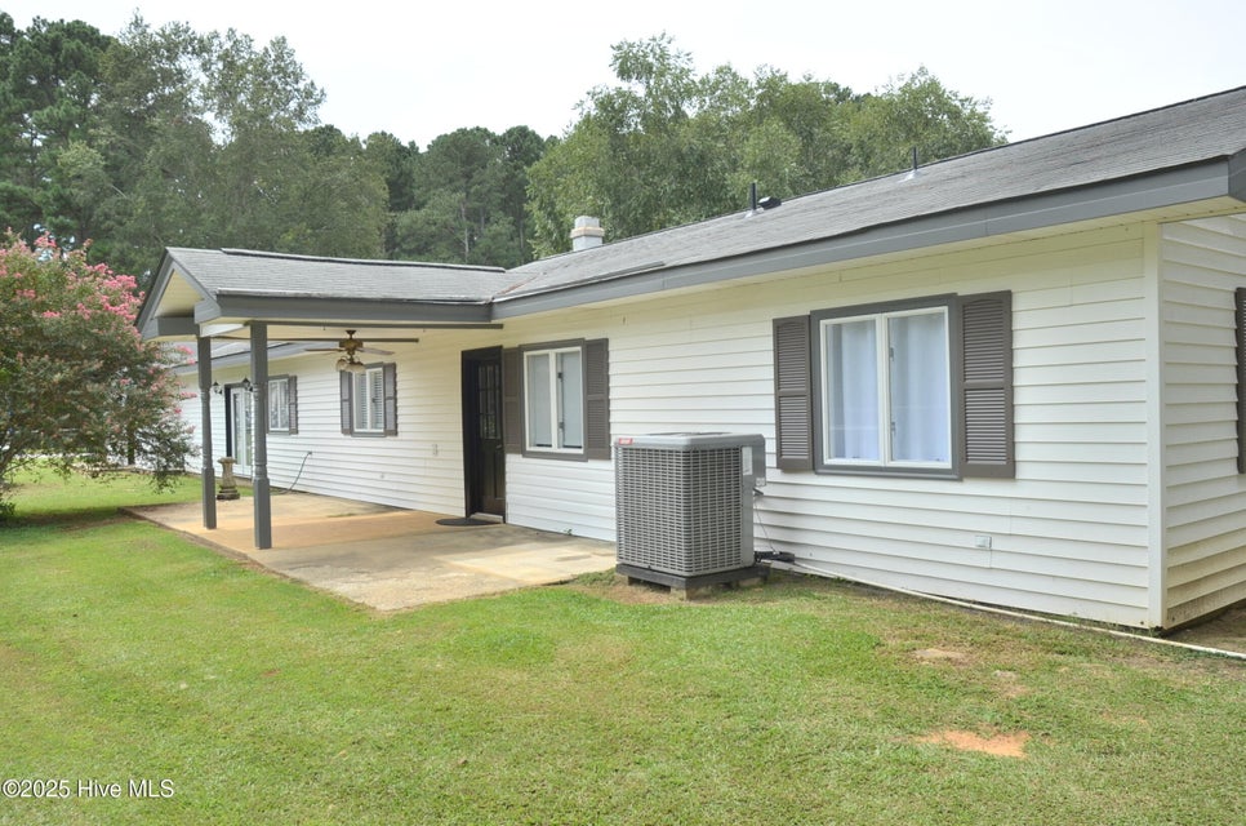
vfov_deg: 47.7
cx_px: 623
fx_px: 933
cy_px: 413
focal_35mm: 27
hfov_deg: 67.5
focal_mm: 18
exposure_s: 1/250
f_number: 8
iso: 160
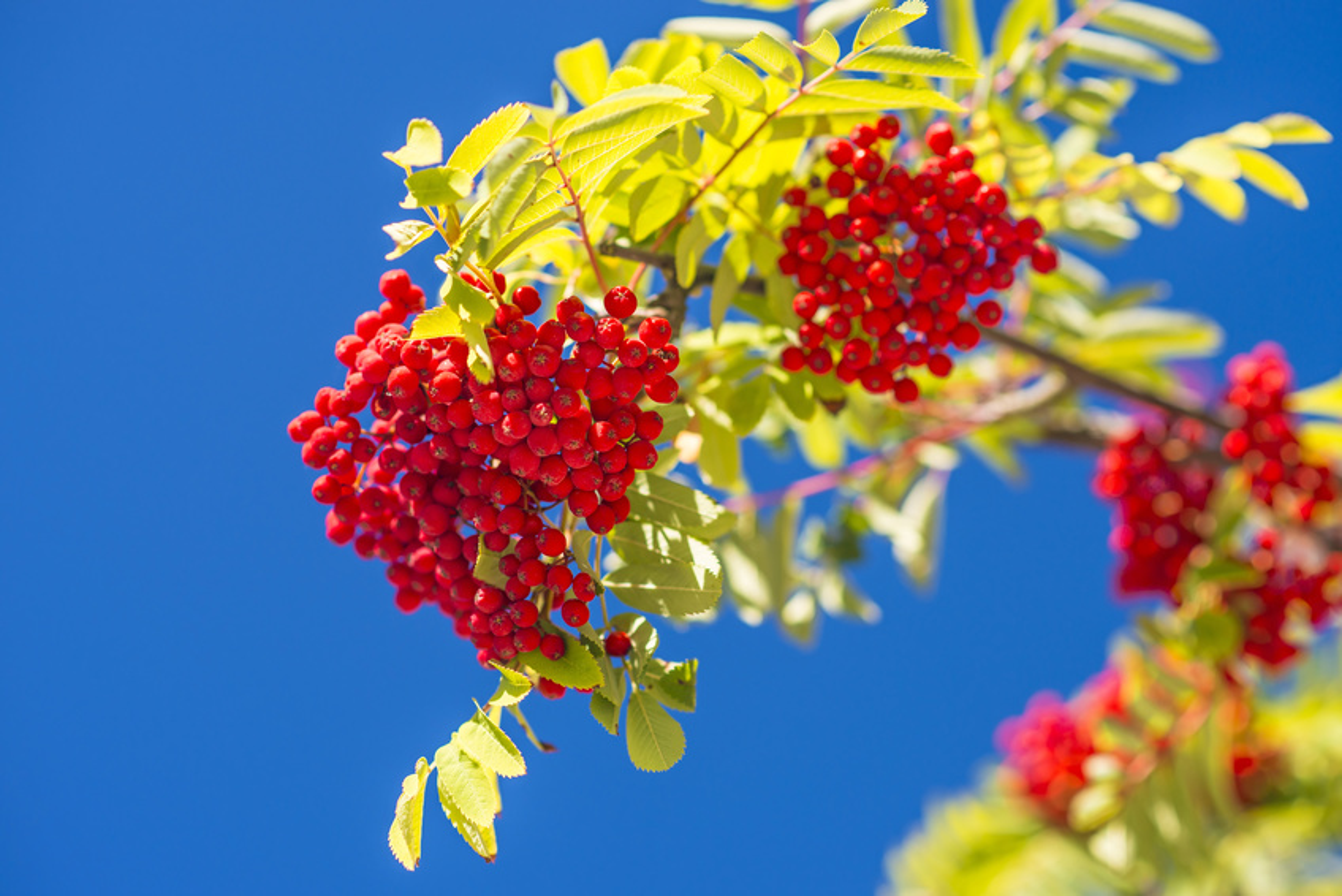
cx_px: 671
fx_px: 3170
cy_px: 448
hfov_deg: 23.9
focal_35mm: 85
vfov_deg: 16.1
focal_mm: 85
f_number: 2.8
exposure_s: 1/400
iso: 200
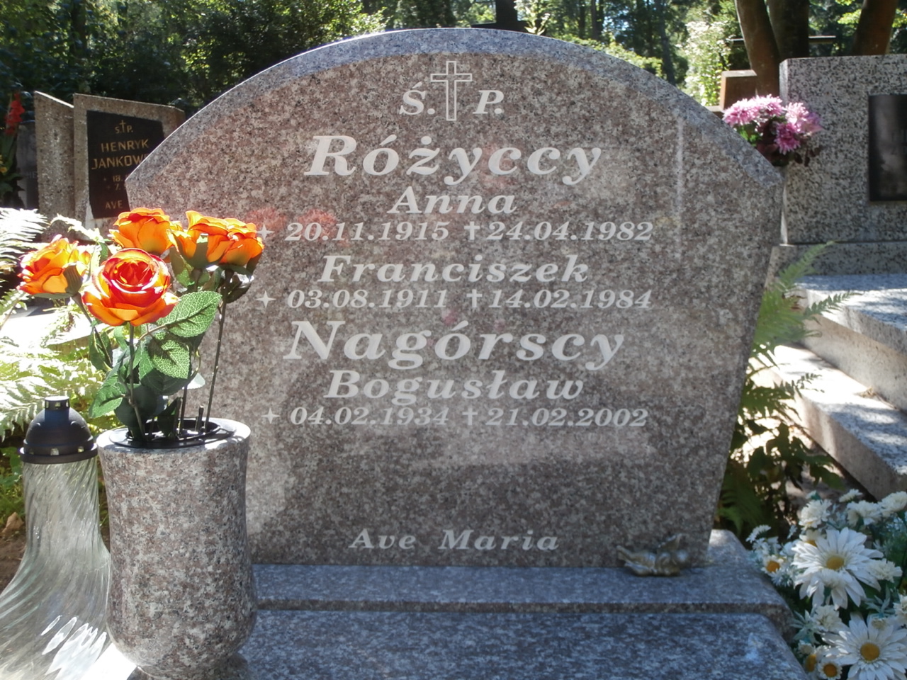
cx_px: 454
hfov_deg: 49.0
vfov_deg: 37.7
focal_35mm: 38
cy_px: 340
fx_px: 996
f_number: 3.9
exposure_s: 1/160
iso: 100
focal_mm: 6.67
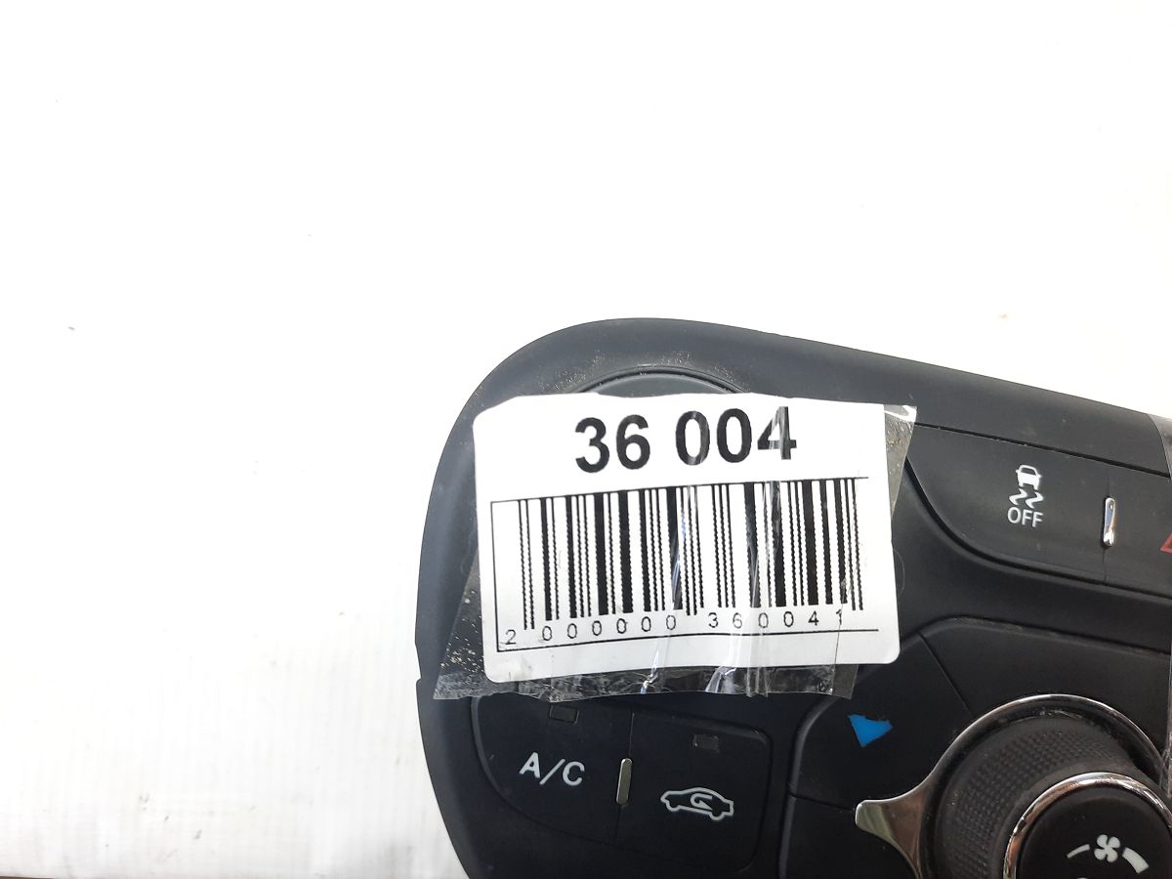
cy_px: 440
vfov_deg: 54.9
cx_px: 586
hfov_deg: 69.4
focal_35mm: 25
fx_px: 846
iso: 160
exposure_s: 1/60
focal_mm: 4.6
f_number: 2
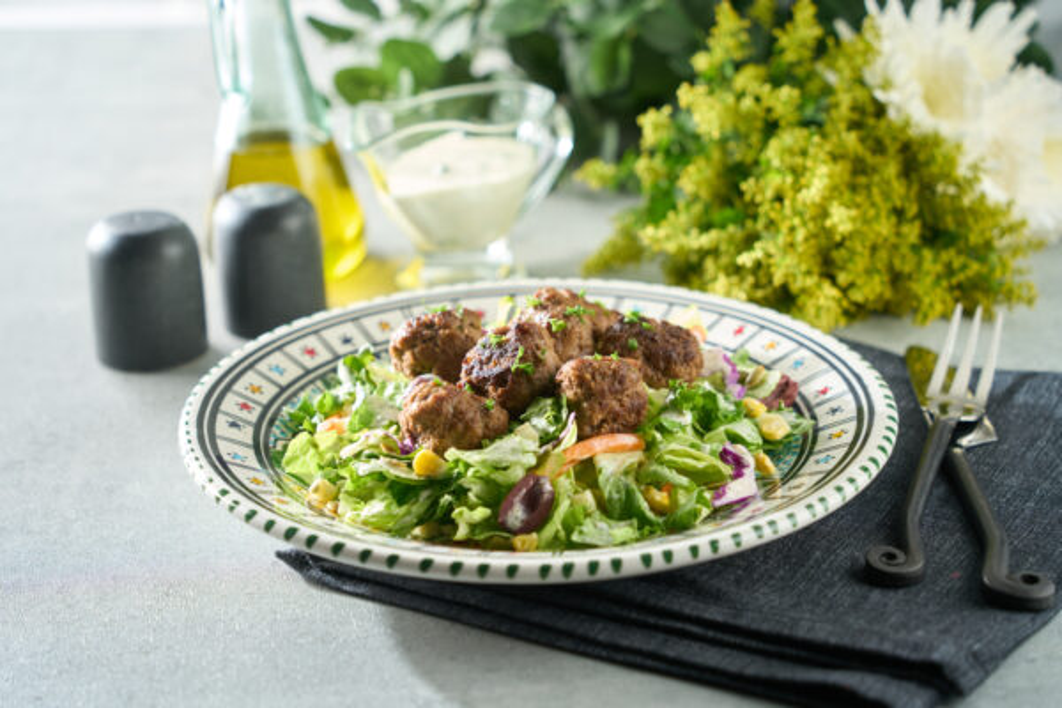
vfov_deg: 16.1
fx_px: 2507
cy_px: 354
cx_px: 531
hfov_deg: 23.9
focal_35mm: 85
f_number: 4.5
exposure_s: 1/30
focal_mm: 85
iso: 250
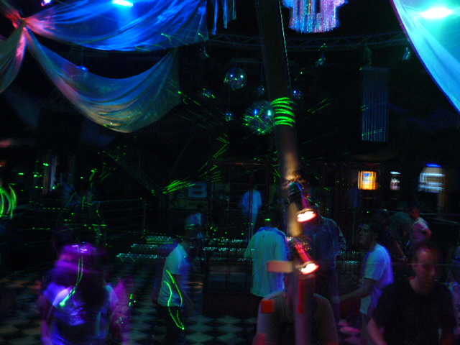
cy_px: 172
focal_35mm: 36
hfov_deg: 51.4
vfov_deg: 39.7
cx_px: 230
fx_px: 478
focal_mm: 6
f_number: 2.8
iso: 200
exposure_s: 1/2
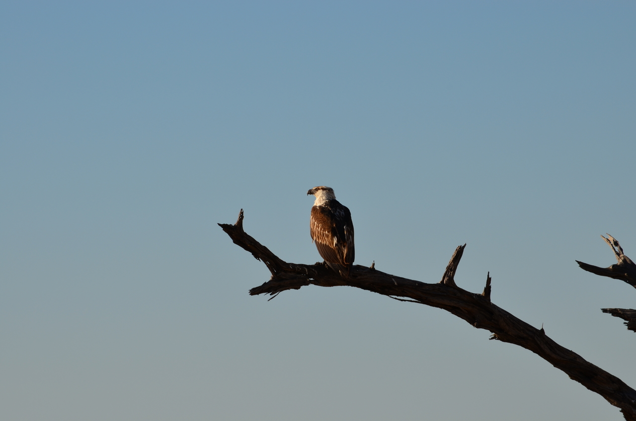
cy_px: 210
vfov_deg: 3.0
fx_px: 7934
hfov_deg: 4.6
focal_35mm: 450
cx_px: 318
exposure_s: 1/200
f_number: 13
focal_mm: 300
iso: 100
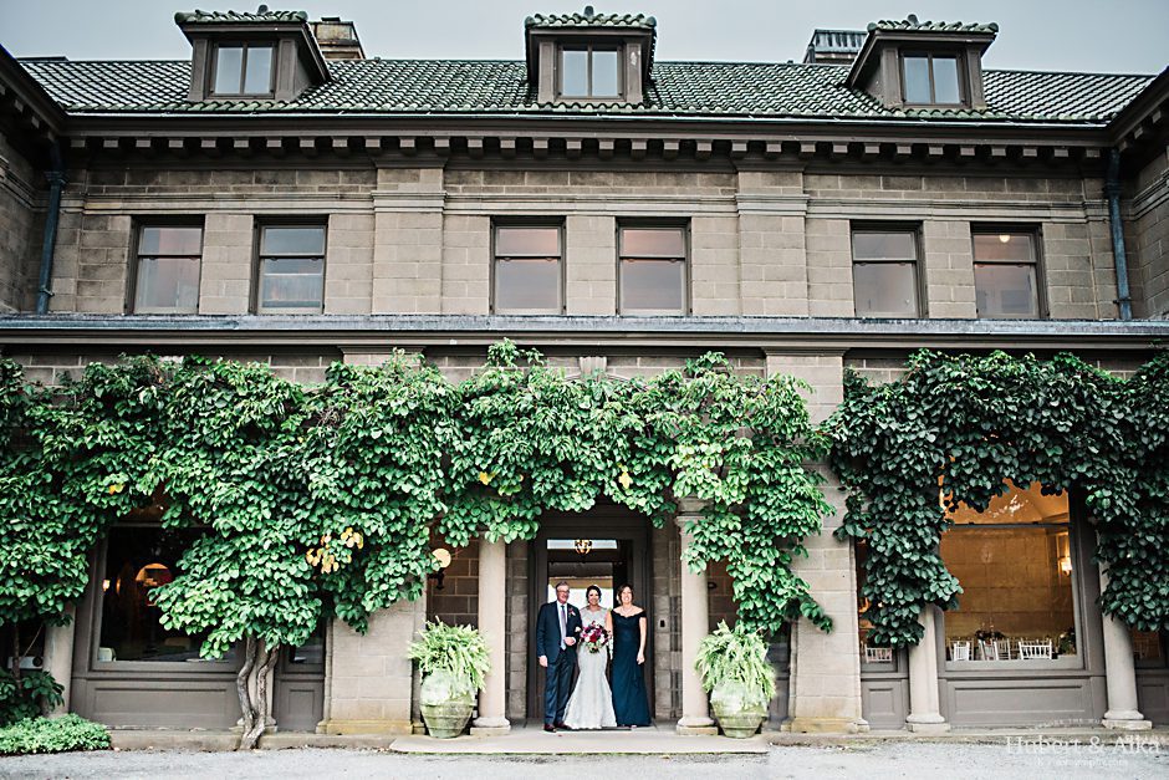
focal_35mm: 35
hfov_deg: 54.4
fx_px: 1137
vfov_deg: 37.9
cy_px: 390
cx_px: 584
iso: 800
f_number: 1.8
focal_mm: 35
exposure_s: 1/2000
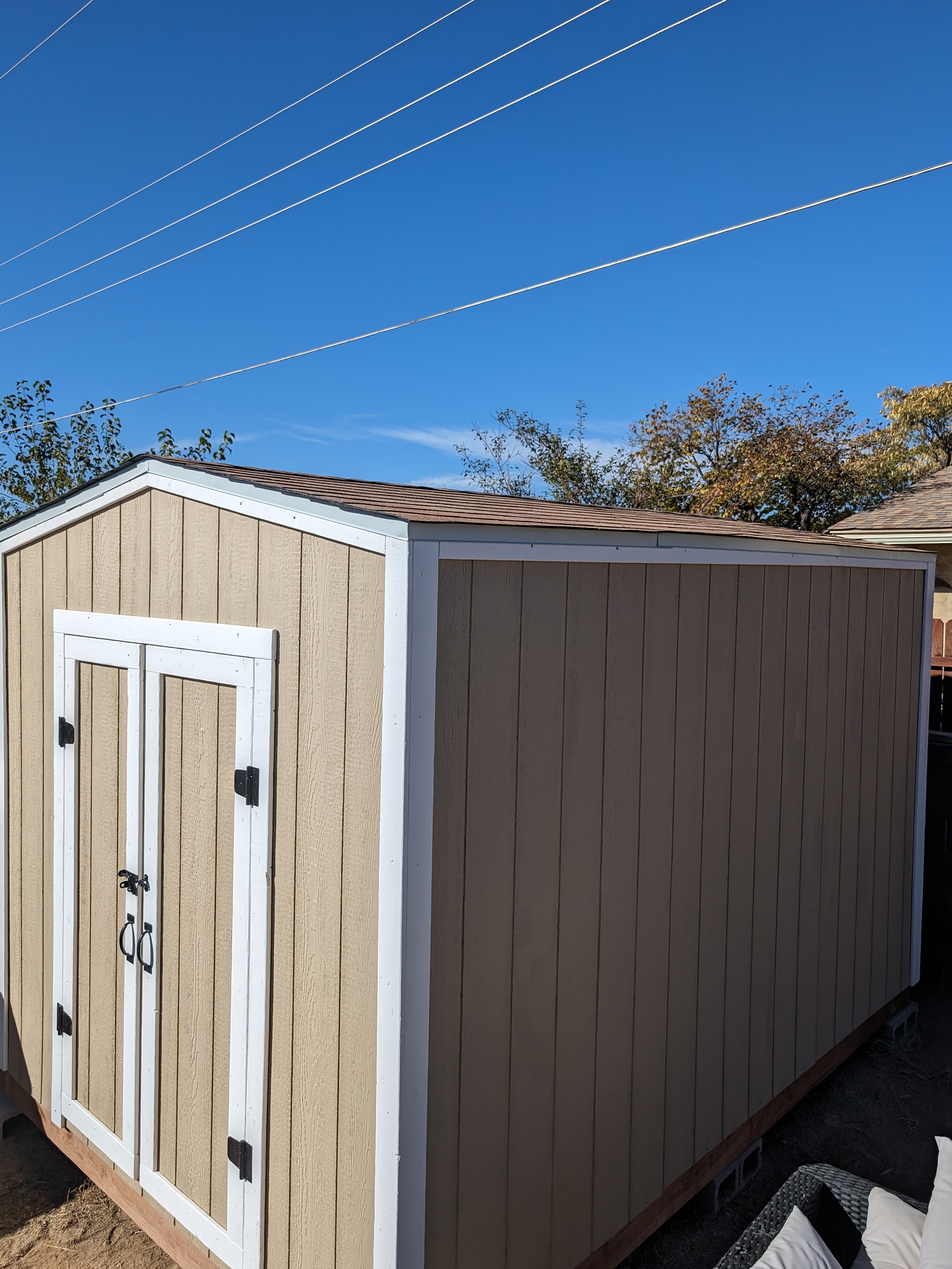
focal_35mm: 25
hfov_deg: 54.9
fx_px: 917
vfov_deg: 69.4
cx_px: 462
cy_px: 624
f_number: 1.68
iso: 21
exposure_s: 1/2299
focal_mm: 6.9
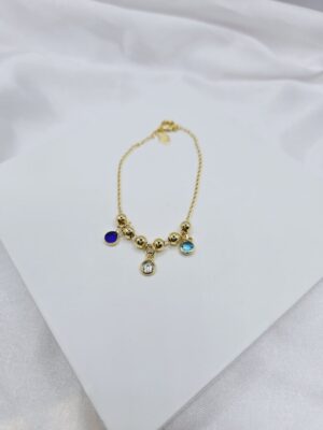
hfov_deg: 58.9
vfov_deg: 73.9
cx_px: 162
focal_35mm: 23
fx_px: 286
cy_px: 215
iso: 25
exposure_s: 1/438
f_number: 1.8
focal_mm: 5.4
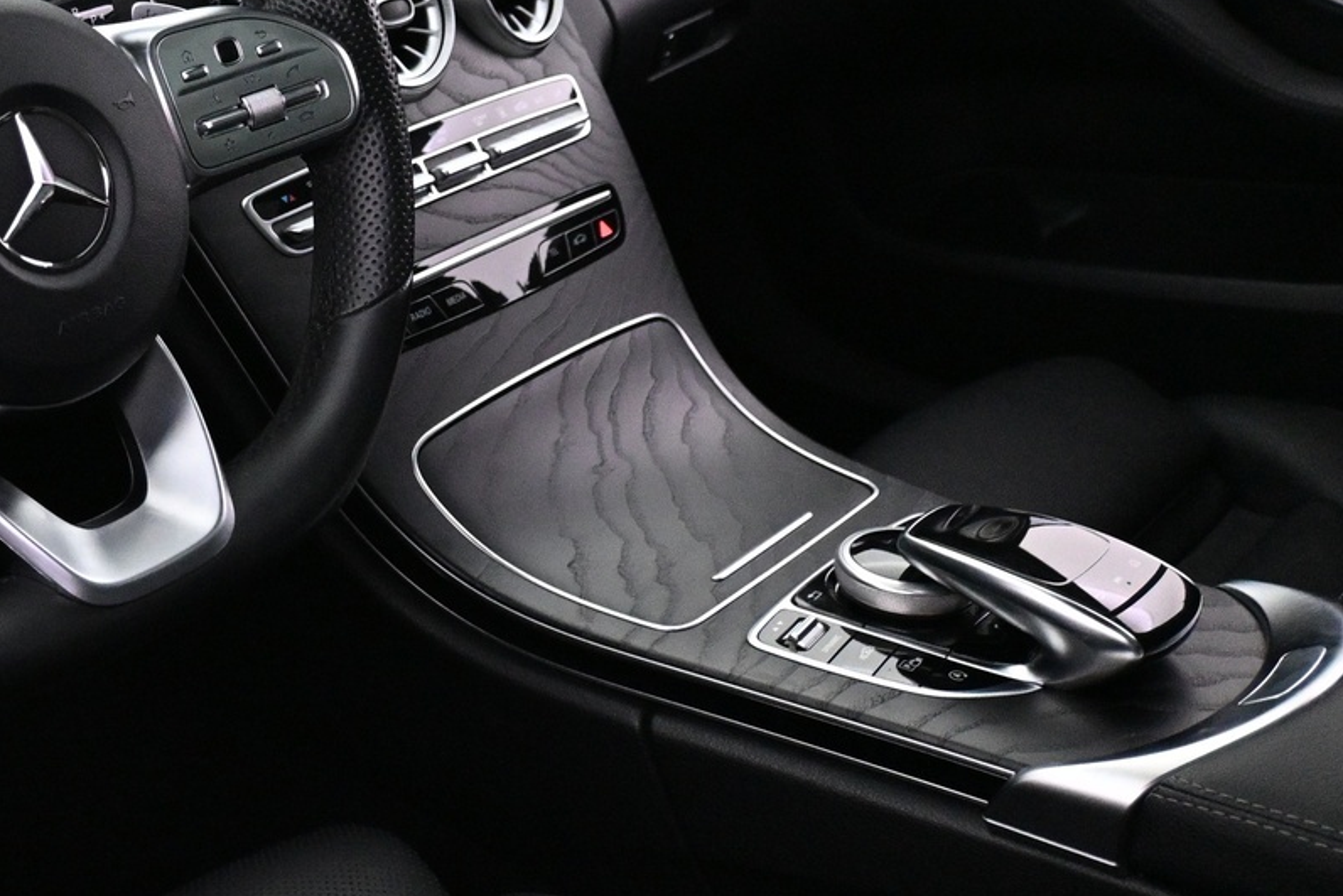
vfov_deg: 22.9
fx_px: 2165
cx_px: 67
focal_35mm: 58
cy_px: 140
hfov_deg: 32.3
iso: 4000
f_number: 3.8
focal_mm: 19
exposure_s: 1/60
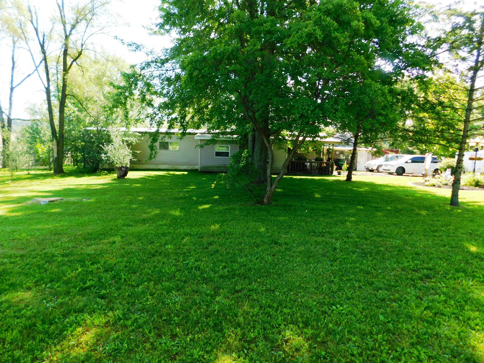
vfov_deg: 58.9
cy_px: 182
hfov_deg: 73.9
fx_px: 322
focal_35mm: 23
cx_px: 242
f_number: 3
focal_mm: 4
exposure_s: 1/320
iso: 125
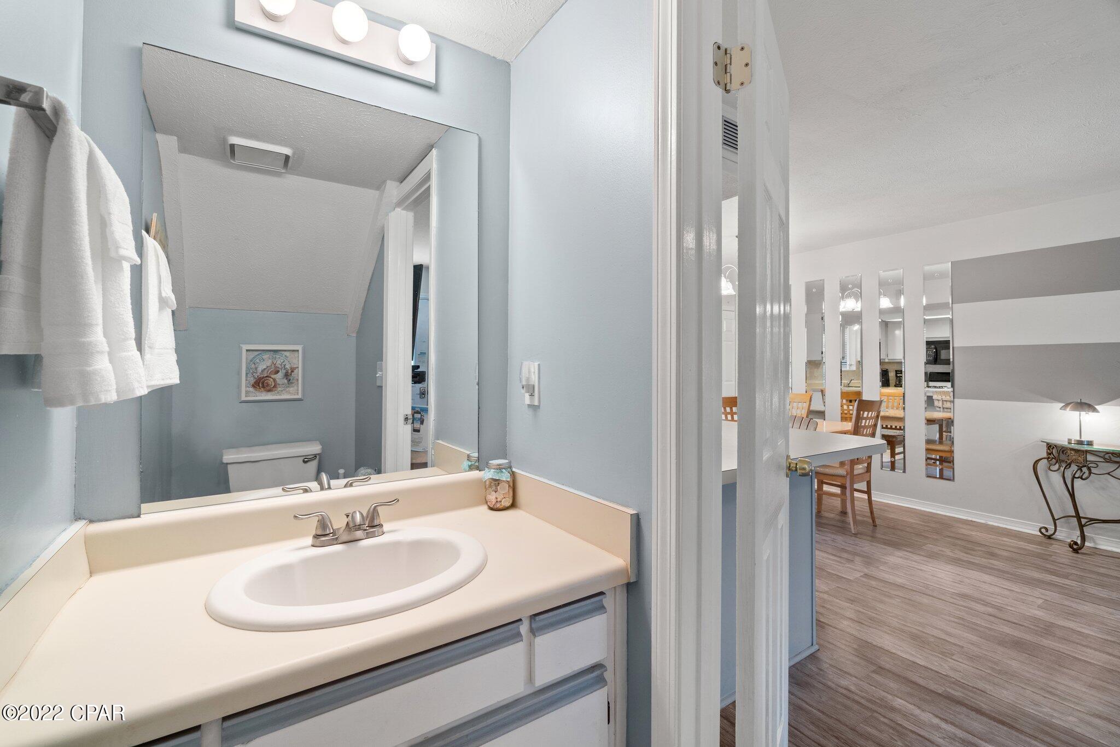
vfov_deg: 77.3
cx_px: 560
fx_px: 467
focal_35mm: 15
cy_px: 374
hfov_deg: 100.4
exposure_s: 2
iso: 400
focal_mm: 10
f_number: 8
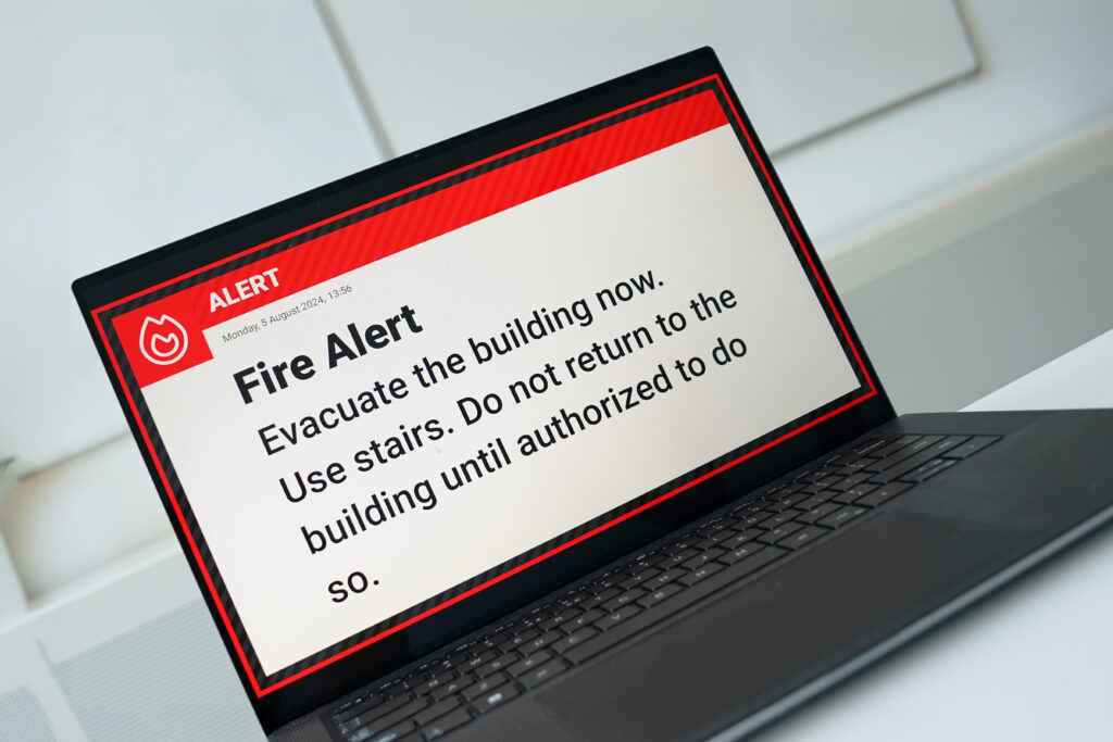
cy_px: 371
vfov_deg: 36.0
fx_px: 1144
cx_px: 556
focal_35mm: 37
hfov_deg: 51.9
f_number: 4
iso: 320
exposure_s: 1/160
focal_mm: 25
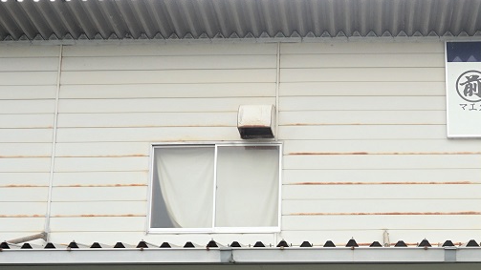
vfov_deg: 18.7
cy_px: 348
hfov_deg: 34.2
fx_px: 765
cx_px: 359
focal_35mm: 60
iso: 100
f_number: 5.6
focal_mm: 16
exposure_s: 1/80
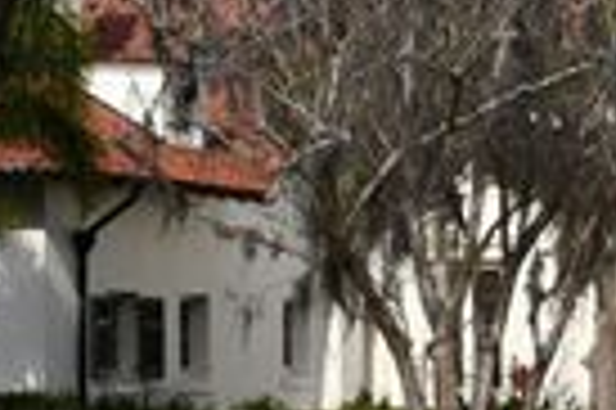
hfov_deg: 9.2
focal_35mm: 225
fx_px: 3845
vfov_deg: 6.0
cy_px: 568
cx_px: 225
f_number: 9
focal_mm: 24
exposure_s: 1/320
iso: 100
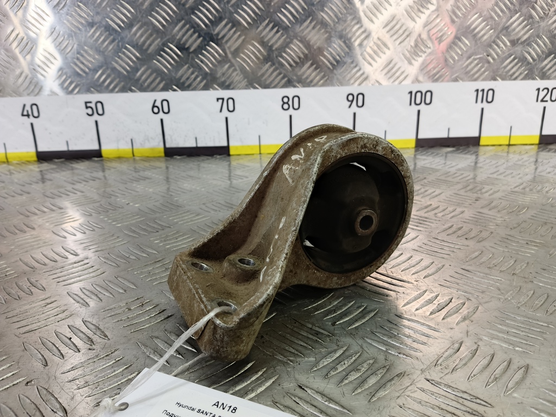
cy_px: 208
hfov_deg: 73.9
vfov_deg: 58.9
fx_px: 369
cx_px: 278
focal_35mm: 23
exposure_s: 1/33.3
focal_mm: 4.11
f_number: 1.6
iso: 95
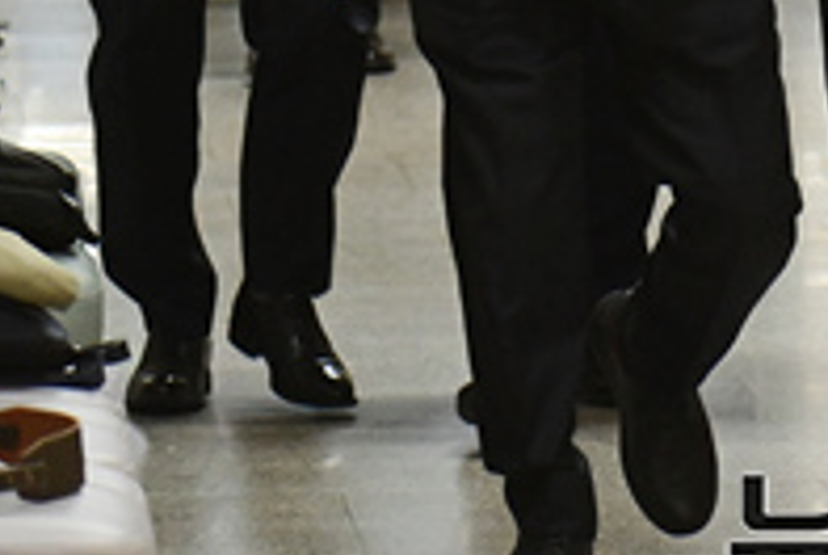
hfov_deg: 5.6
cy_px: -196
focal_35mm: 363
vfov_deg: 3.8
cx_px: 962
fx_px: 8361
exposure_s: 1/200
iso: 4000
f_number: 5
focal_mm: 112
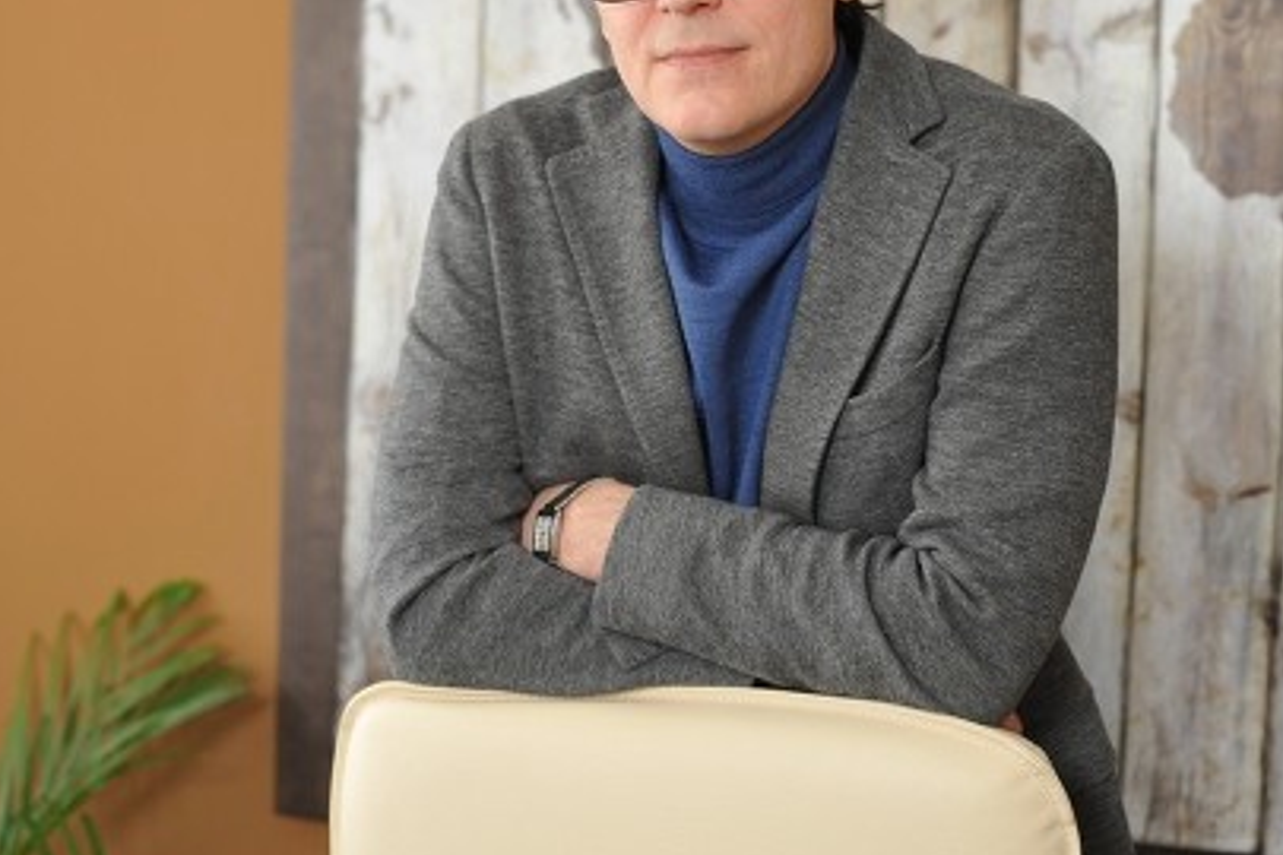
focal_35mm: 74
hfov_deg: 27.3
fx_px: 2637
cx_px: 672
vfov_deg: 18.4
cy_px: 298
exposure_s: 1/160
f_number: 2.5
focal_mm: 50
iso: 500
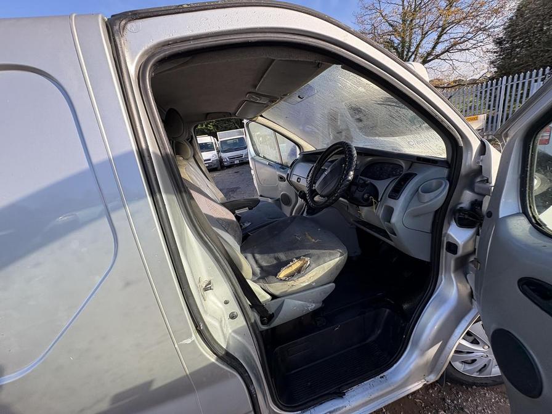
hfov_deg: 102.1
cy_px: 207
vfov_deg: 85.7
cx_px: 276
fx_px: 223
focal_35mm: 14
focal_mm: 2.22
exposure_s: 1/285
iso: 64
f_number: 2.2
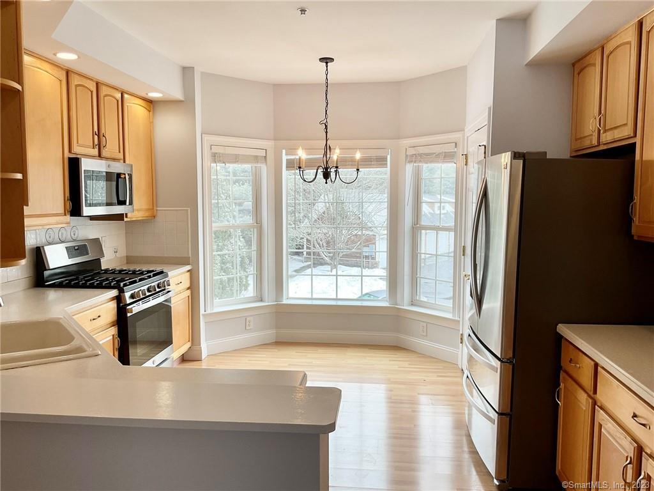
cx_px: 327
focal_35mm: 29
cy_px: 246
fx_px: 548
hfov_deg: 61.7
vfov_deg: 48.2
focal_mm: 3
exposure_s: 1/120
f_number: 1.8
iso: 20
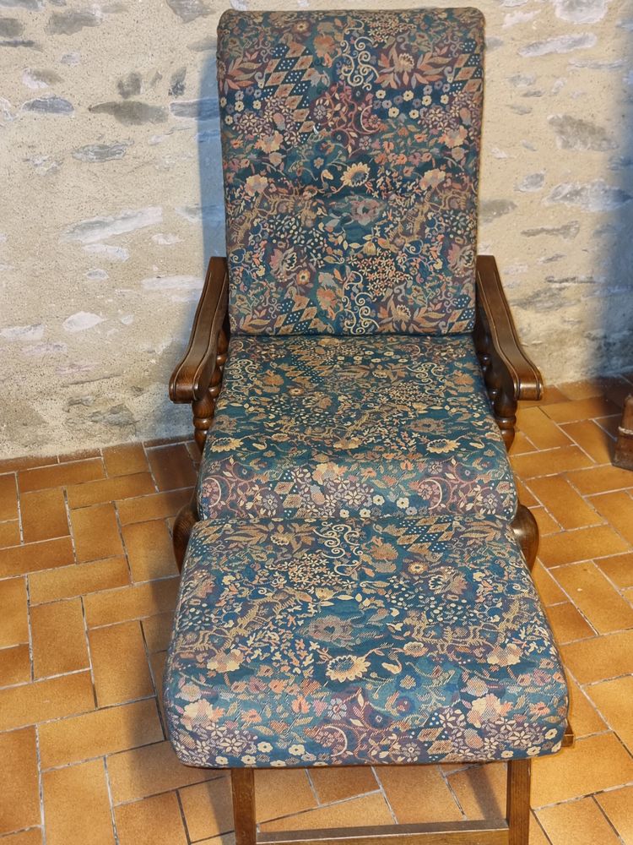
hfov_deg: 53.1
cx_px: 316
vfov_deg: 67.3
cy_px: 422
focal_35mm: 26
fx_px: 634
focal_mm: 5.4
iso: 500
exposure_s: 1/25
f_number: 1.8
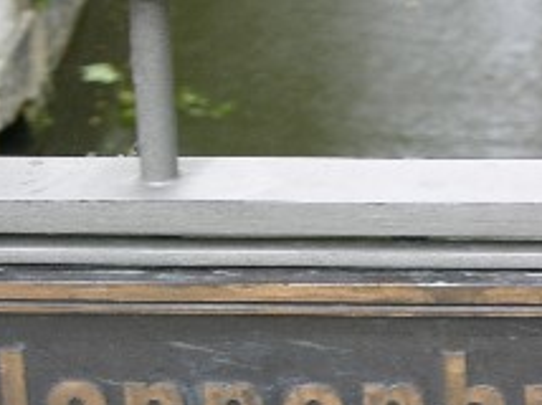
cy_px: 306
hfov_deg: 9.2
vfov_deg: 6.9
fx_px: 3347
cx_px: 447
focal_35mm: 214
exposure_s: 1/38
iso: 50
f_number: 3.4
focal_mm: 19.9
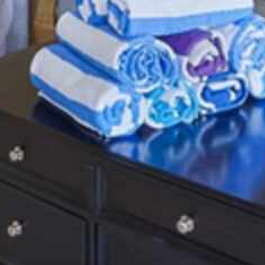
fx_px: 684
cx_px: 153
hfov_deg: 21.9
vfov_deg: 18.1
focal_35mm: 79
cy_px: -189
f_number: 9
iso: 320
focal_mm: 17
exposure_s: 1/5
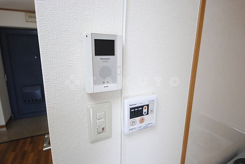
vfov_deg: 63.3
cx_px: 122
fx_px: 133
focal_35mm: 20
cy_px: 82
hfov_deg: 85.4
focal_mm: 13
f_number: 5
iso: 100
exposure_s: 1/8
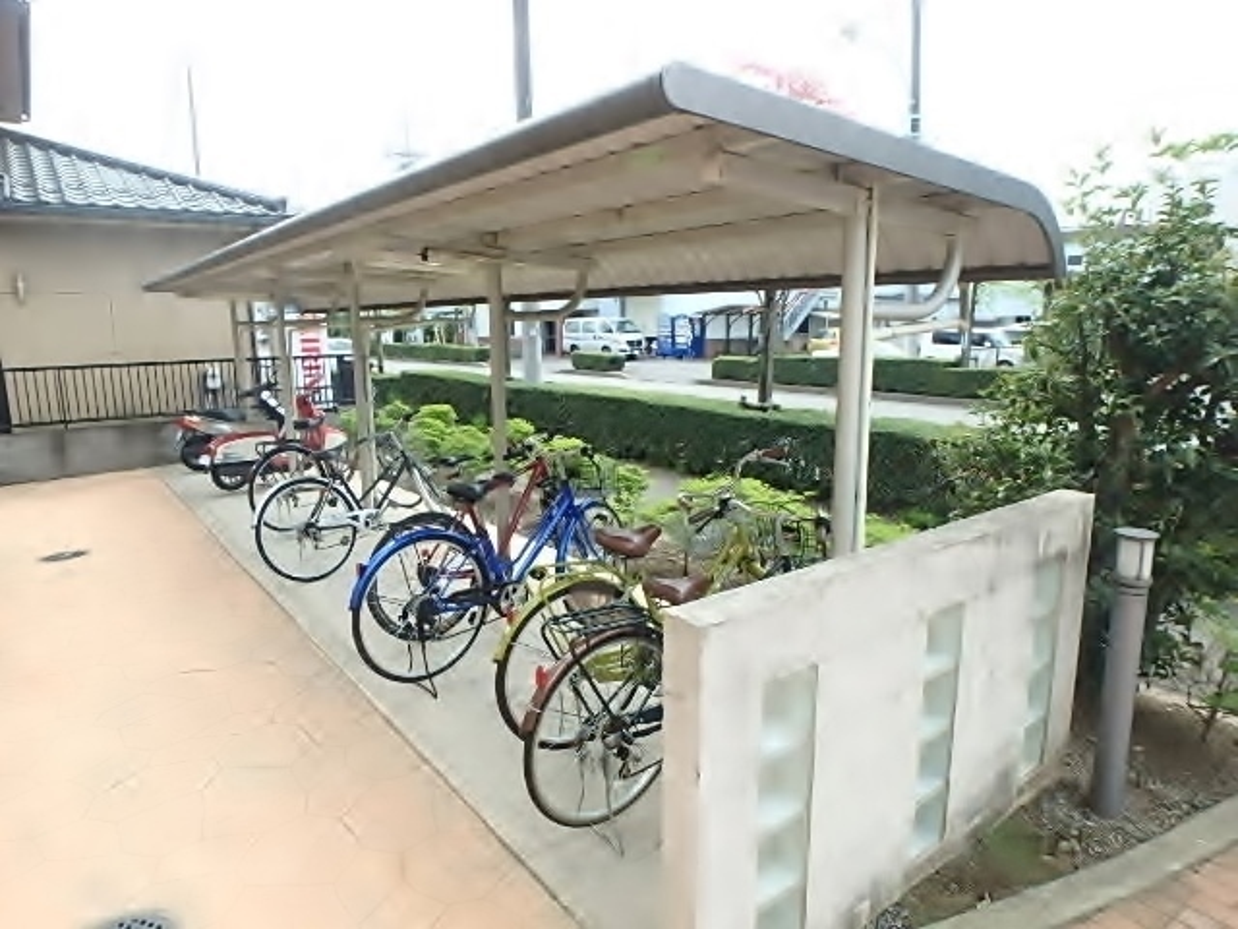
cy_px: 464
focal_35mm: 21
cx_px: 619
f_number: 3.5
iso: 125
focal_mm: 3.7
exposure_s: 1/250
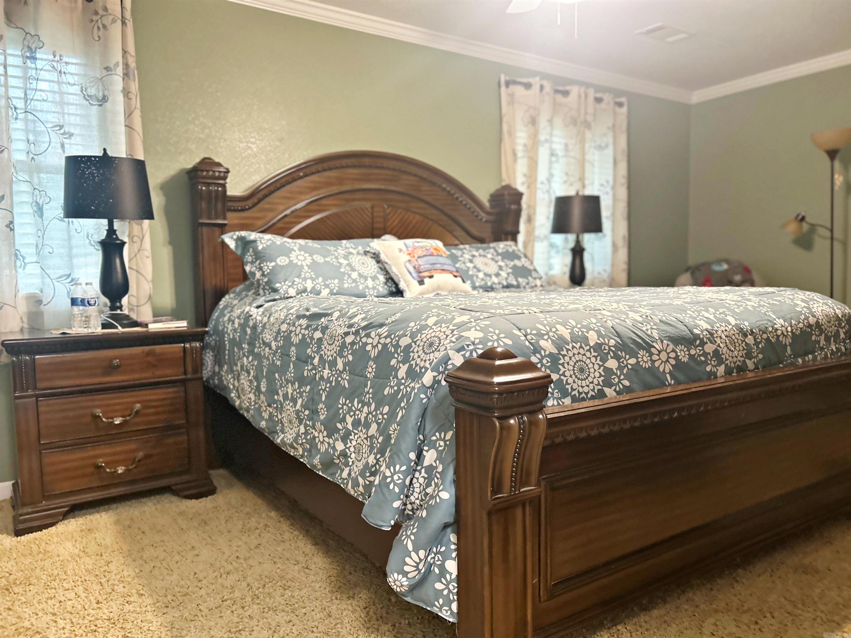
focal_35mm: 26
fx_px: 639
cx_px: 426
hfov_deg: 67.3
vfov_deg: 53.1
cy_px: 319
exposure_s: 1/60
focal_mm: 5.7
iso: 320
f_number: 1.5
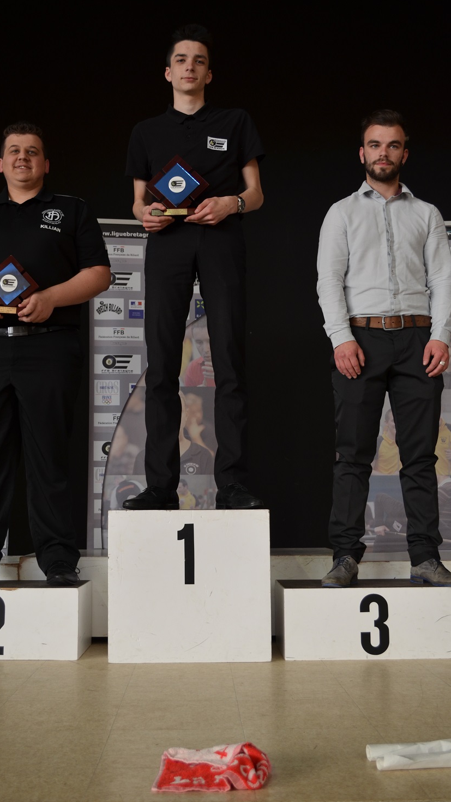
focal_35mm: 41
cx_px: 195
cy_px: 400
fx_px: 872
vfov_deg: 49.4
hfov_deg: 29.0
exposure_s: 1/100
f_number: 5
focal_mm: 26
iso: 400
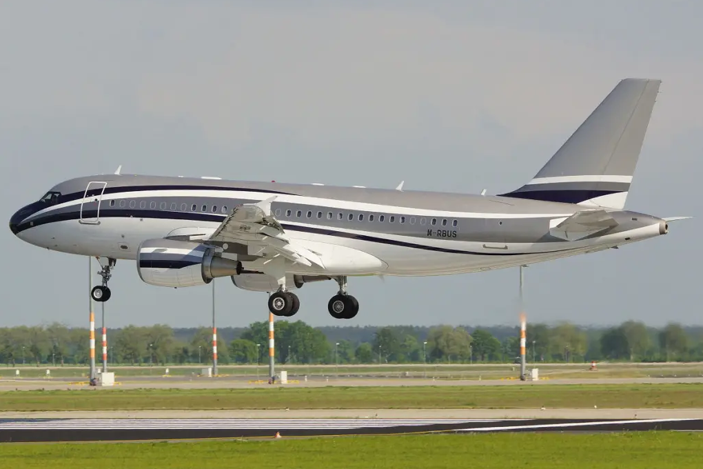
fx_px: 6190
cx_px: 352
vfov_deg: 4.3
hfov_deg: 6.5
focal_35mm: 317
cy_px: 233
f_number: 8
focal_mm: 210
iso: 200
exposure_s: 1/800
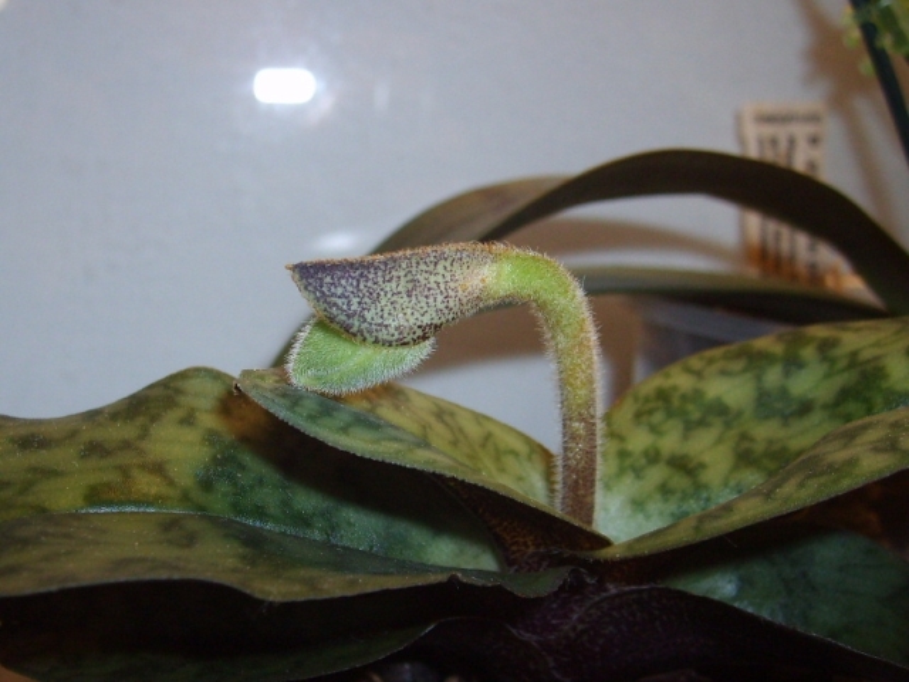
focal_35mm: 35
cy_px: 341
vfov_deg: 40.7
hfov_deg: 52.6
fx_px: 919
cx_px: 454
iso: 100
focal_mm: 5.8
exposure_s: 1/45
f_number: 2.8
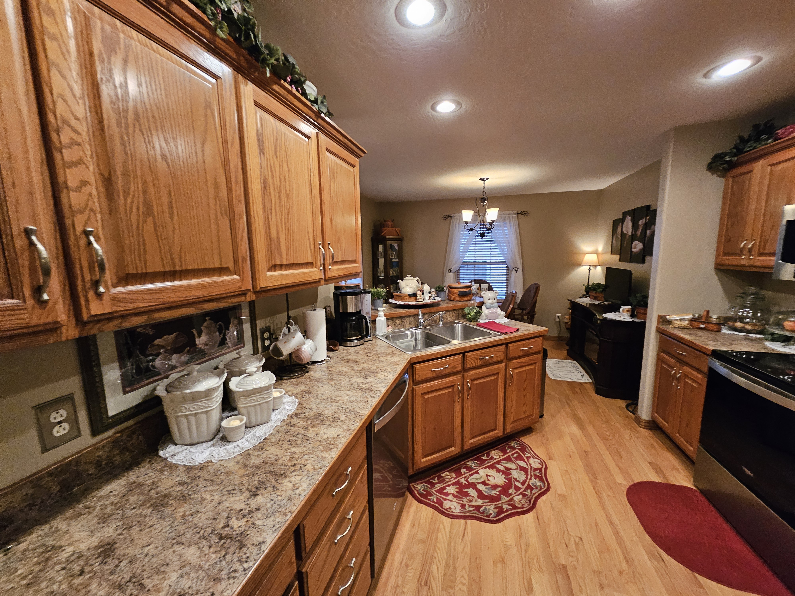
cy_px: 298
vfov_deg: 89.9
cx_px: 398
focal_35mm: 13
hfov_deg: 106.2
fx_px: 299
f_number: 2.2
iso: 400
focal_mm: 1.74
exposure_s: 1/60
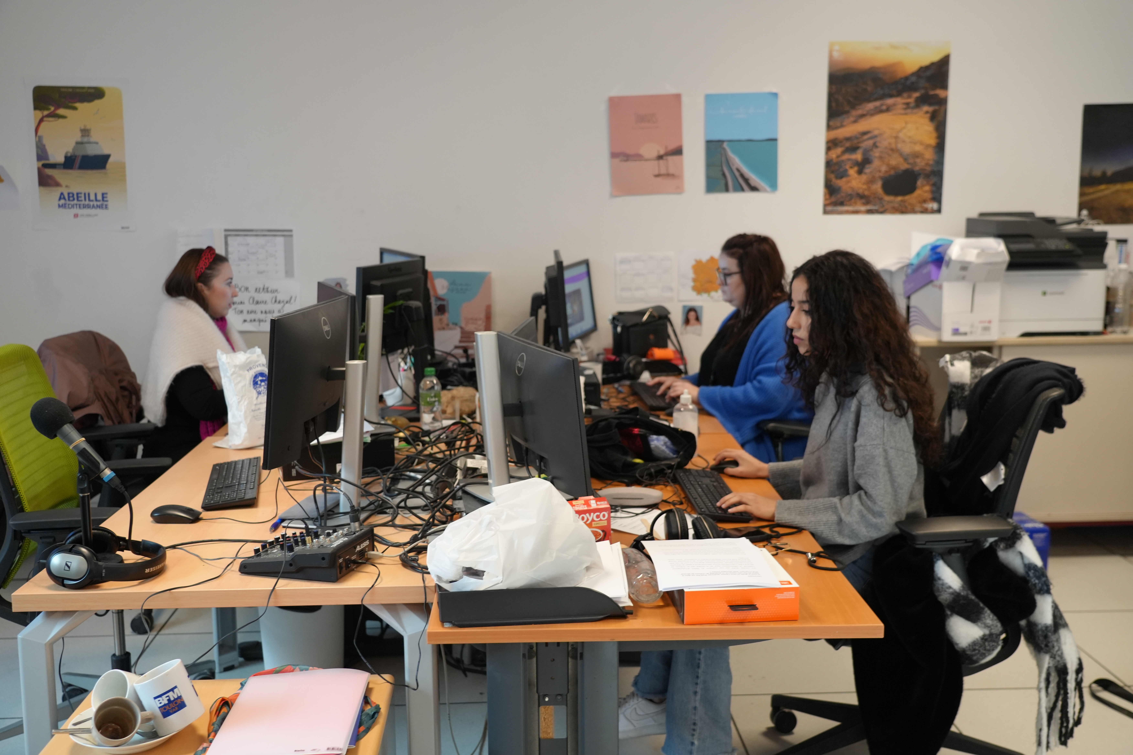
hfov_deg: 53.1
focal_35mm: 36
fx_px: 1133
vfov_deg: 36.9
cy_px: 378
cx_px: 566
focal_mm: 36
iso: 1600
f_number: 4
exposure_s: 1/160
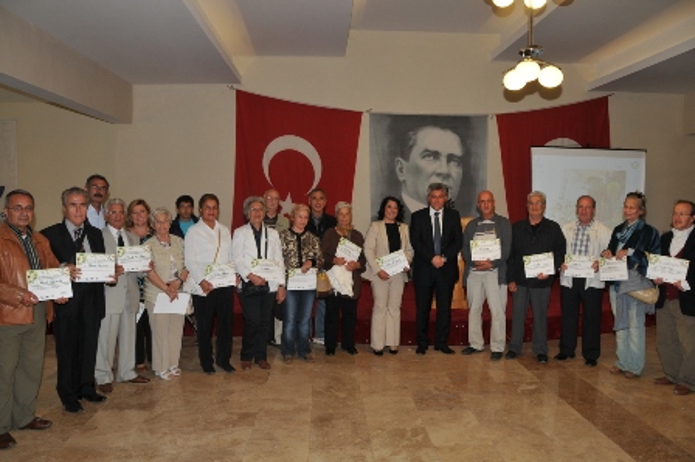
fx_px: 521
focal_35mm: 27
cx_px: 348
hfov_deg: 67.4
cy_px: 231
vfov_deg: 47.9
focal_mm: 18
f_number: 5
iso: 200
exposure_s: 1/60
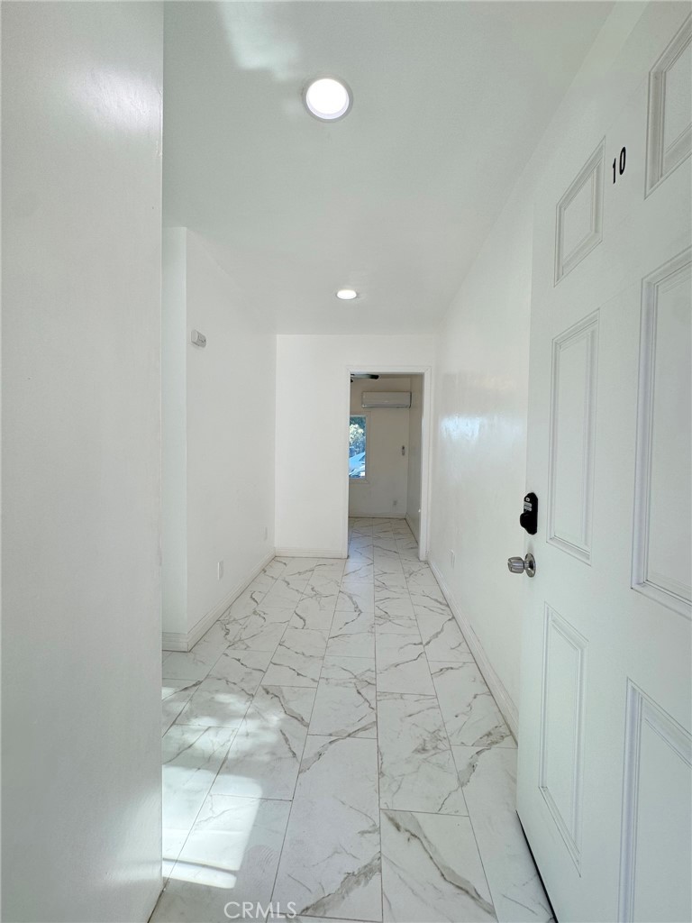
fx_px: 373
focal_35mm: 14
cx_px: 346
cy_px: 462
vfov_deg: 102.1
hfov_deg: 85.7
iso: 40
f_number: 2.2
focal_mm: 2.22
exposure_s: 1/166
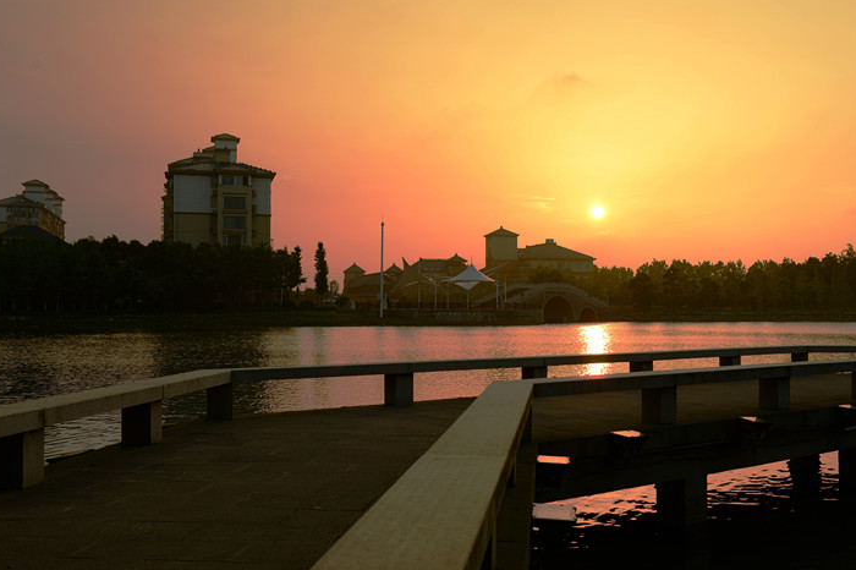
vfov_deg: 33.4
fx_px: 951
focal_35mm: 40
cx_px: 477
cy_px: 279
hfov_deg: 48.4
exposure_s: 1/160
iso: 100
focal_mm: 35
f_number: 6.3
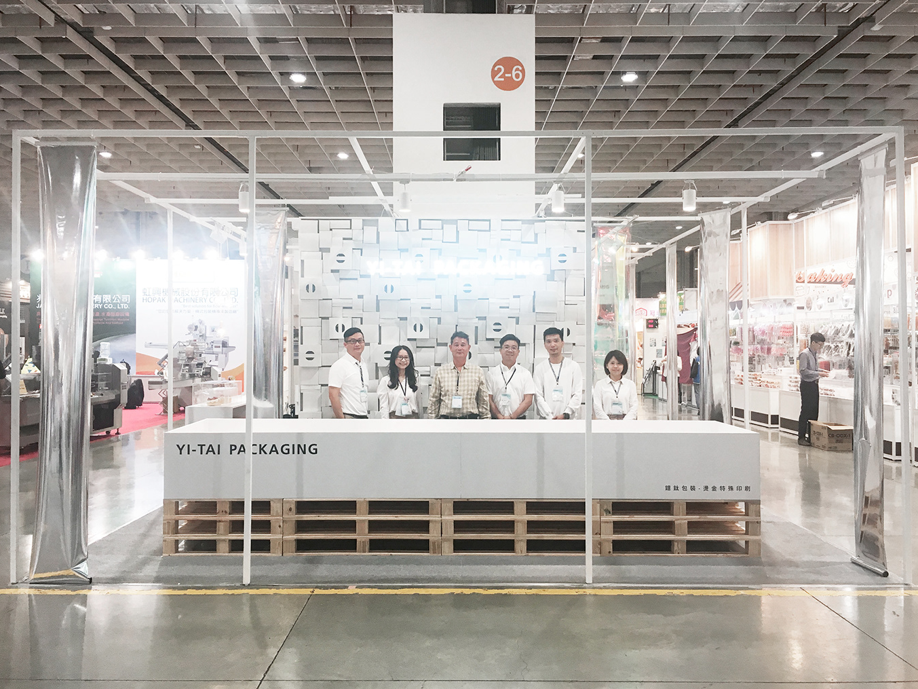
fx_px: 796
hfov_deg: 60.0
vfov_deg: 46.8
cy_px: 339
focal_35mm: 30
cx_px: 449
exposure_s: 1/30
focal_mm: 4.15
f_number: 2.2
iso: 25
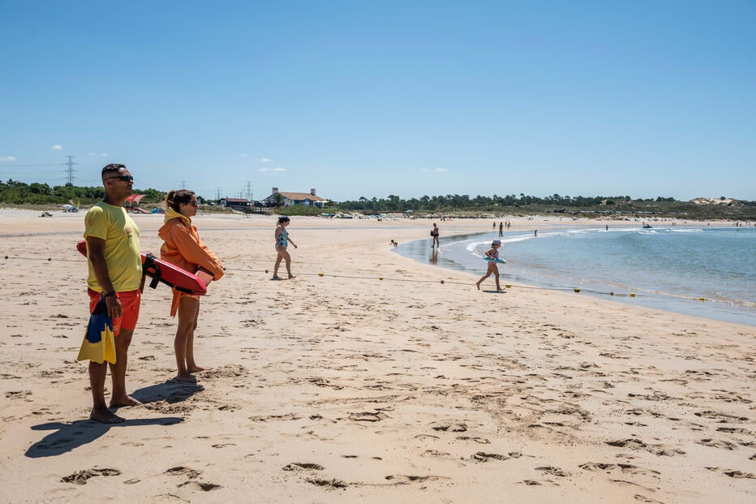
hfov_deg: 58.7
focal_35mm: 32
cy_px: 252
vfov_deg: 41.1
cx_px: 378
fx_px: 672
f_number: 6.3
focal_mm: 32
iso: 200
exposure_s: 1/1000
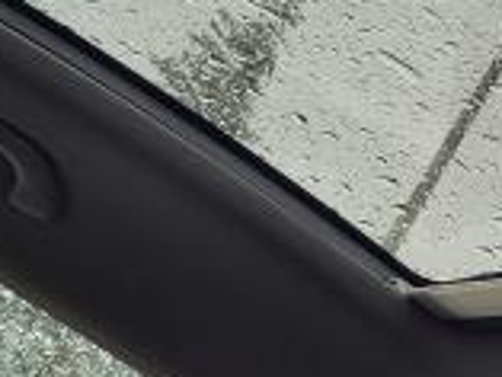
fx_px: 1538
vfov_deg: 13.9
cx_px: 464
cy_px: 89
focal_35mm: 106
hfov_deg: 18.2
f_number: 1.8
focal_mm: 5.4
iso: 64
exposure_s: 1/120
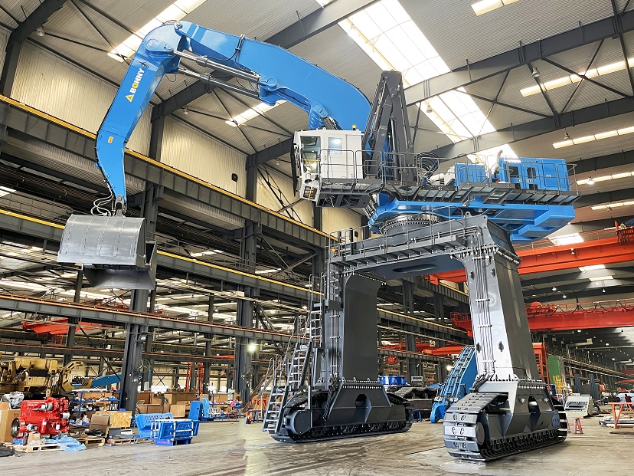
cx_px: 315
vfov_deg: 51.4
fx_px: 495
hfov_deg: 65.3
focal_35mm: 27
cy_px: 233
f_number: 1.6
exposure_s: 1/50
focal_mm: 5.1
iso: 160
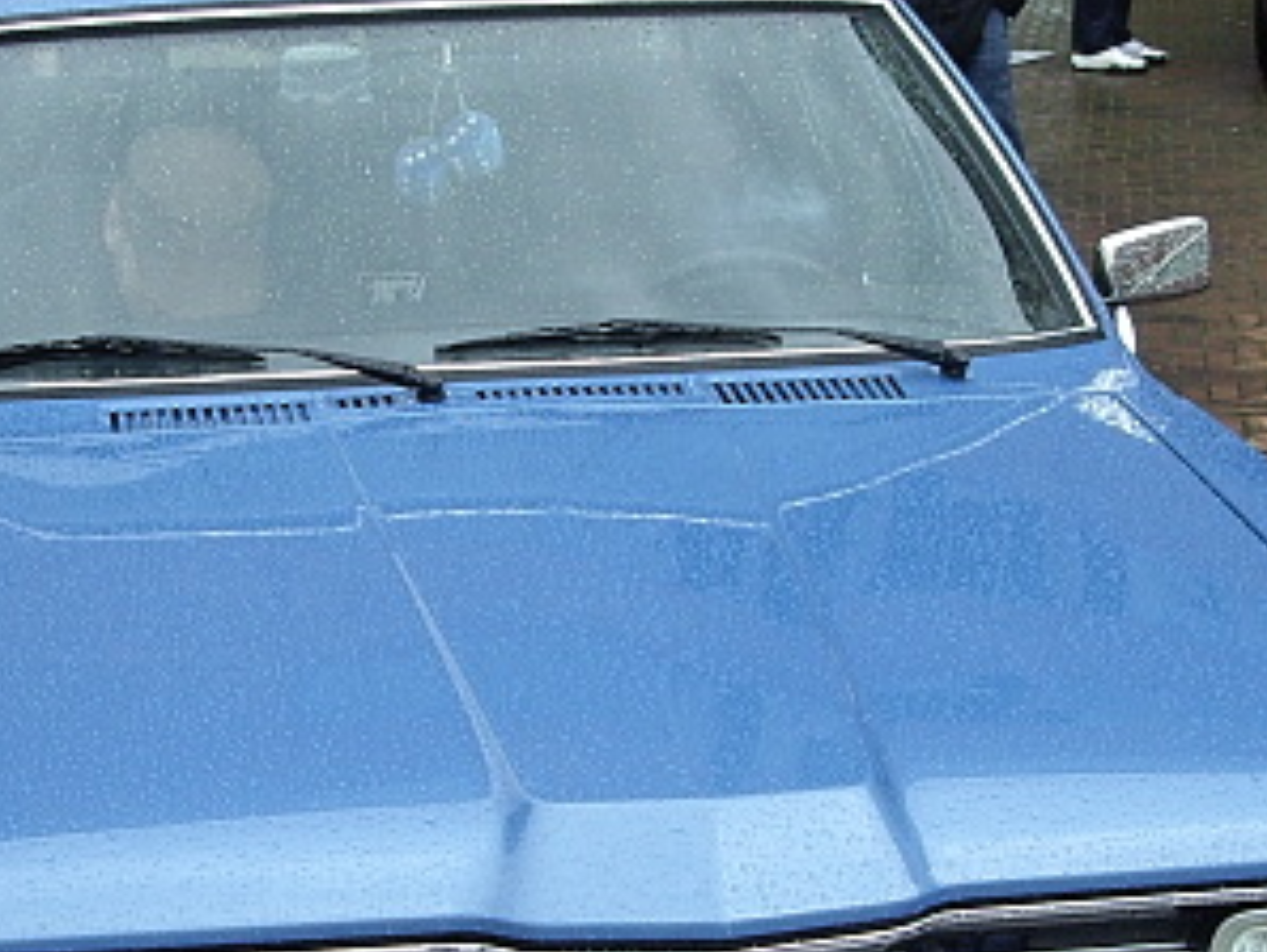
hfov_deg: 19.2
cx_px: 587
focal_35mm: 102
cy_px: 612
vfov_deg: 14.5
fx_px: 3736
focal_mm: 7.9
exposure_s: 1/160
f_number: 2.8
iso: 100
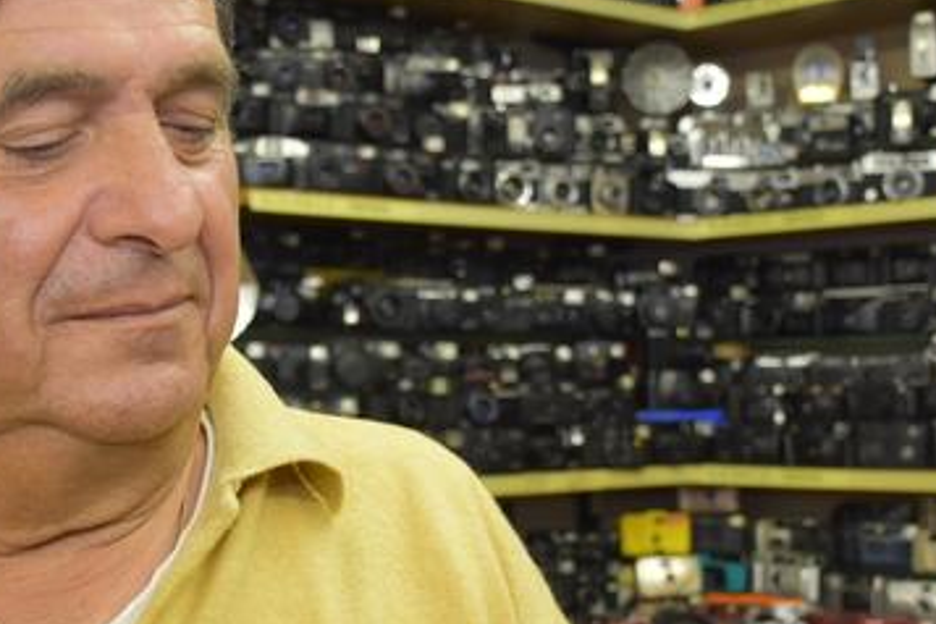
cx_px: 341
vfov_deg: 18.3
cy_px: 454
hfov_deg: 27.2
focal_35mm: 74
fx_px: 1924
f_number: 4
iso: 1100
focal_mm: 22
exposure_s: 1/60
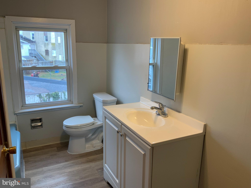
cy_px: 94
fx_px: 210
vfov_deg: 48.2
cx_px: 126
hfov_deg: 61.7
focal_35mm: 29
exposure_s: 1/60
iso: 40
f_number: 1.8
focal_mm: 3
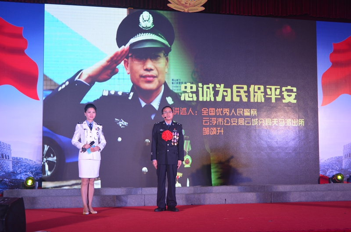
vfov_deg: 25.6
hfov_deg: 37.9
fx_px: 511
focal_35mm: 52
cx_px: 176
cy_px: 116
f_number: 5
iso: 500
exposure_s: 1/60
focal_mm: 35
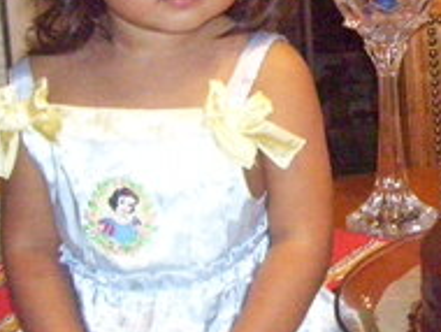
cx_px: 492
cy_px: 39
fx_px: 1543
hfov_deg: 15.8
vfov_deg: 12.2
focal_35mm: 121
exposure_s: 1/125
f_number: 2.7
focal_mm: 6
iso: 1250
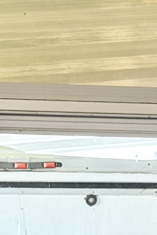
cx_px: 378
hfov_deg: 5.2
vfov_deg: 7.9
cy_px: 316
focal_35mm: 257
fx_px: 1681
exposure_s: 1/122
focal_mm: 6.76
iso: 80
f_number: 1.78
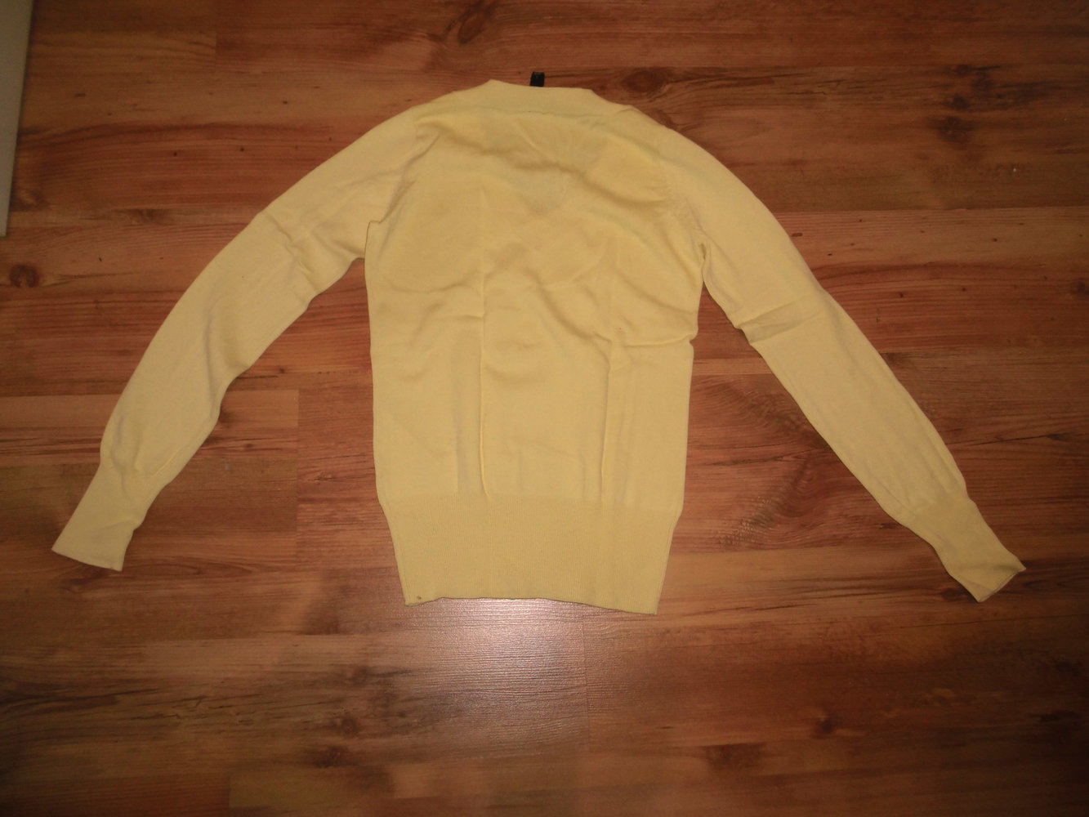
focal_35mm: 26
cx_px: 544
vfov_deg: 53.1
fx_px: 818
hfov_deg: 67.3
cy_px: 408
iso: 100
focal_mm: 4.6
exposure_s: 1/60
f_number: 3.2
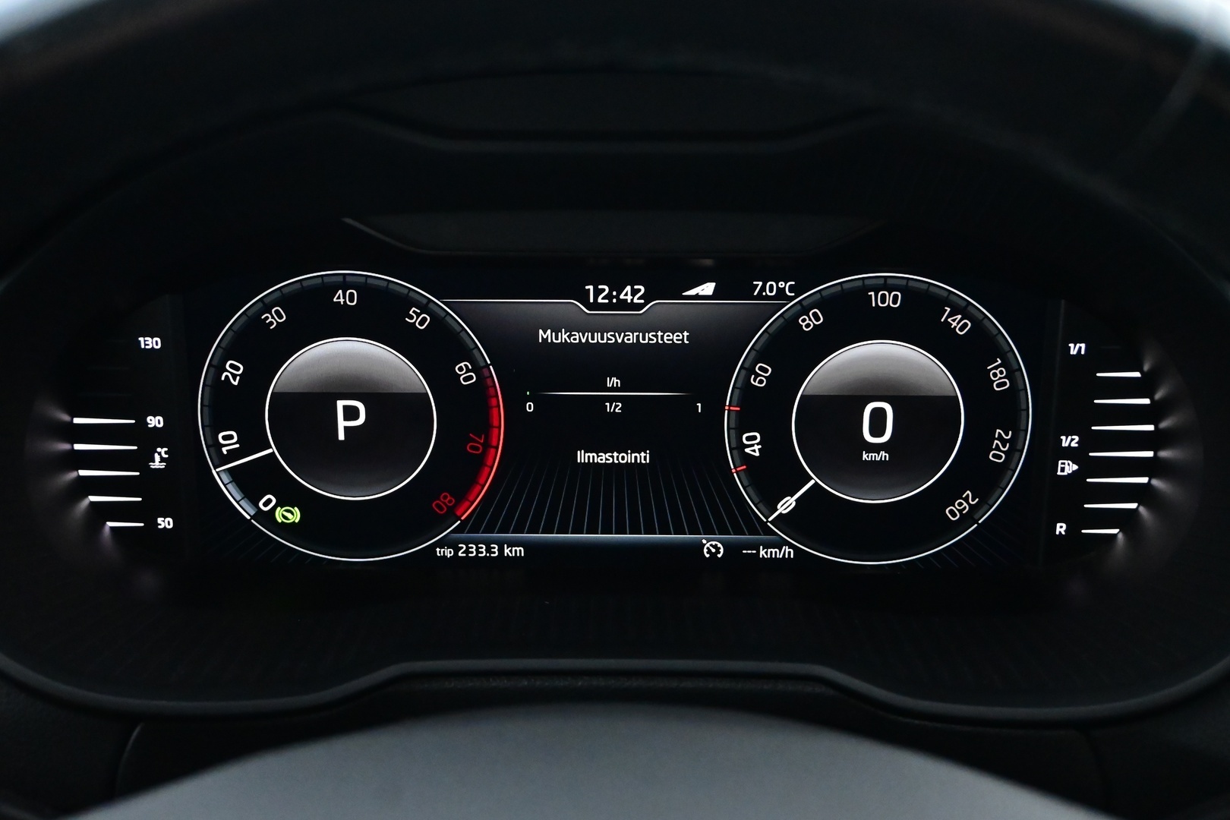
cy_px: 410
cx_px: 615
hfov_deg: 41.7
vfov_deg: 28.5
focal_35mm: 47
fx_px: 1614
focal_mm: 31.5
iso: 6400
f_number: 5
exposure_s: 1/25
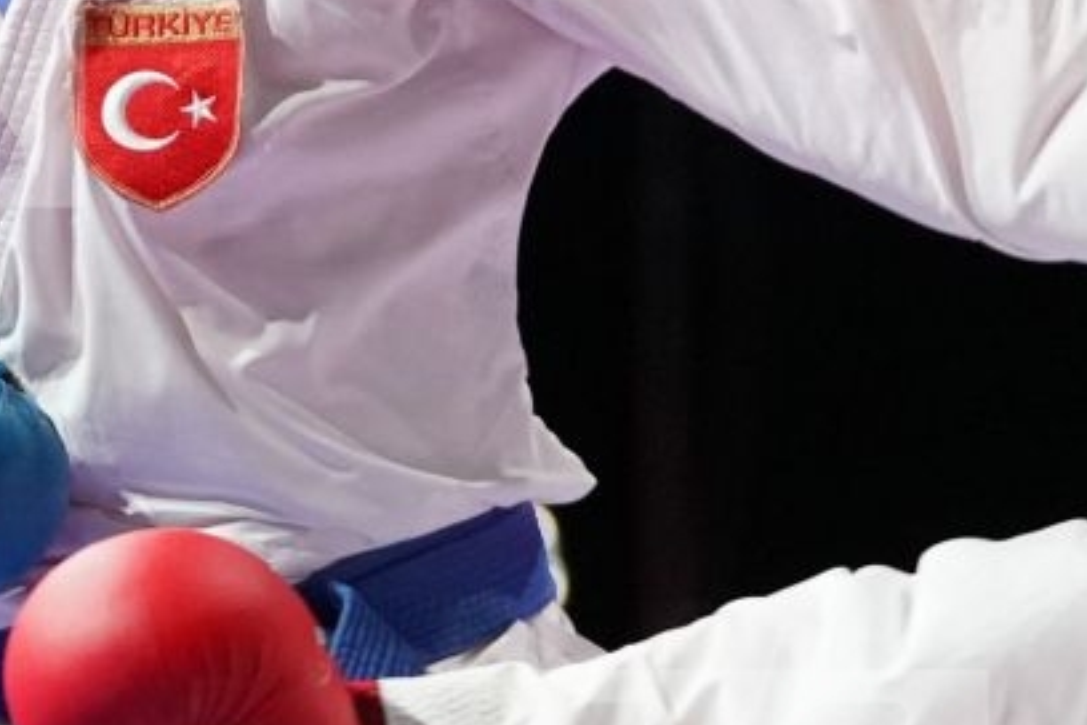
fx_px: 20772
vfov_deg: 2.0
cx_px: 741
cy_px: -35
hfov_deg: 3.0
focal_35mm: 688
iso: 6400
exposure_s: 1/1000
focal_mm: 156
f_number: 2.8
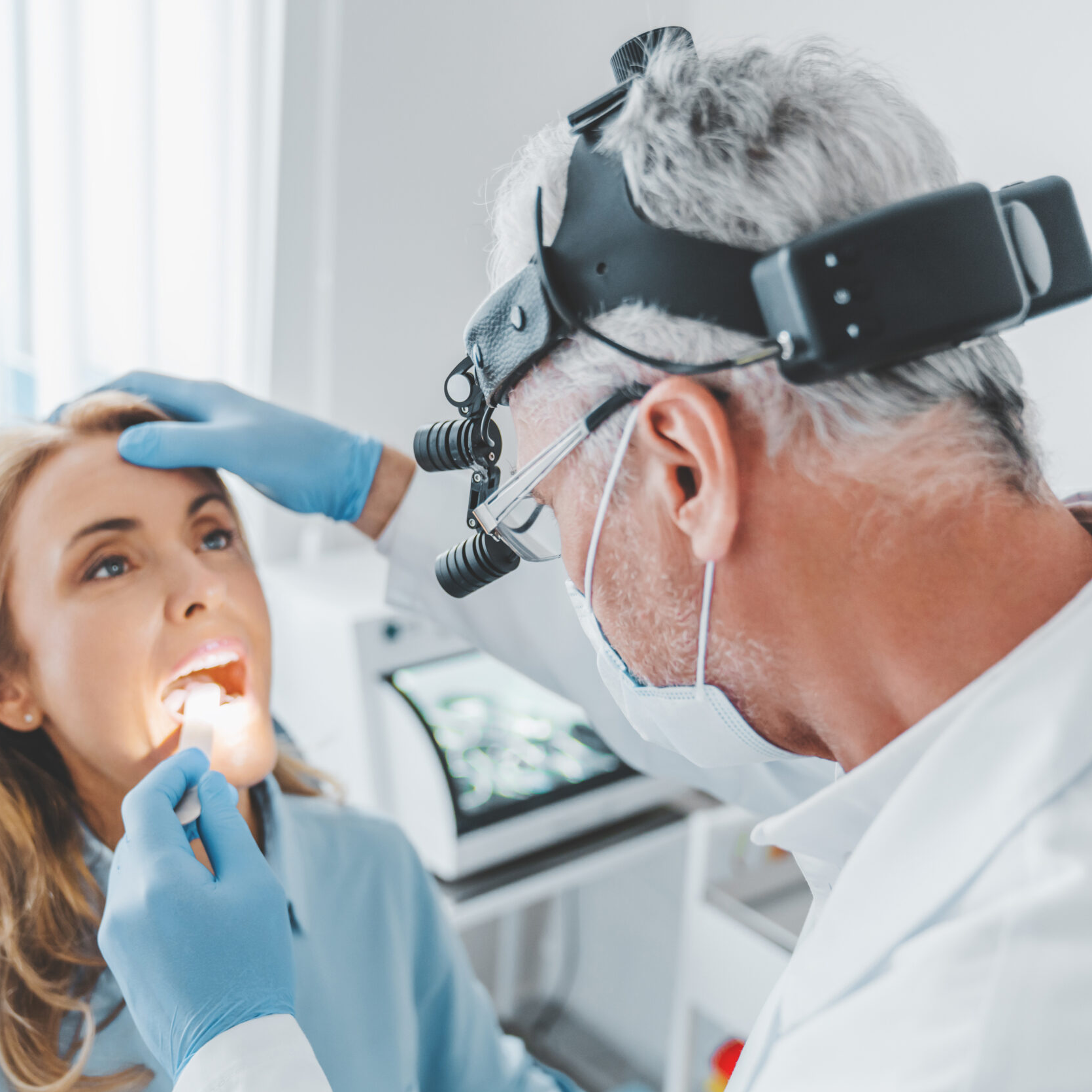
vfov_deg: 39.2
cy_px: 557
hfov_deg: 39.1
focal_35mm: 43
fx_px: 1535
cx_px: 503
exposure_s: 1/320
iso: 1000
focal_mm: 33
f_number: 2.8
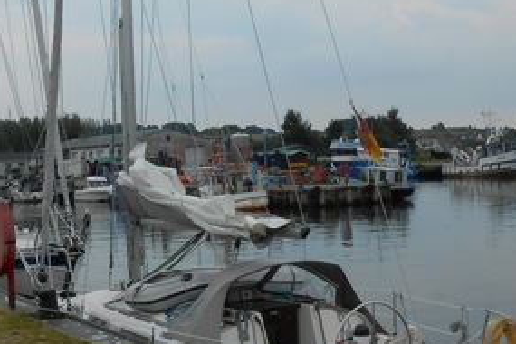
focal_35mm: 70
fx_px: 1003
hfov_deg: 28.8
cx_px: 223
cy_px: 192
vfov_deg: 19.4
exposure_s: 1/500
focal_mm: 5.3
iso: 80
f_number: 3.8
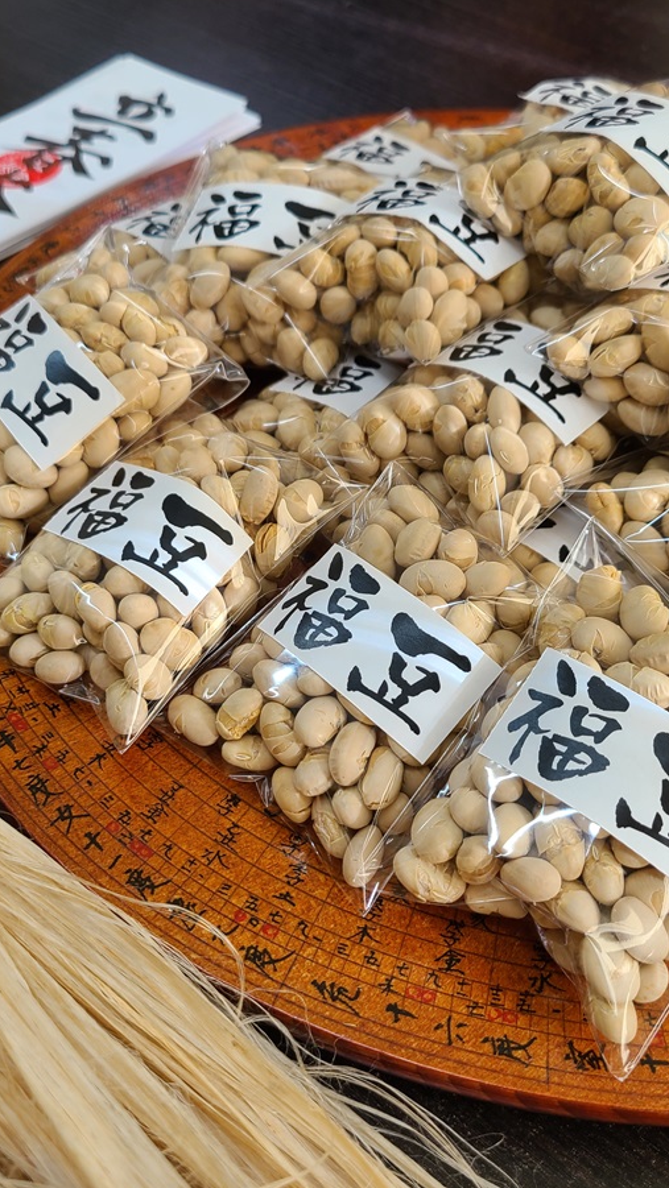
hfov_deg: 31.2
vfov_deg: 52.8
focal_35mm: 38
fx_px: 1198
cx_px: 352
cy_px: 594
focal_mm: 5.4
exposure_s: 1/134
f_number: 1.8
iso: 40
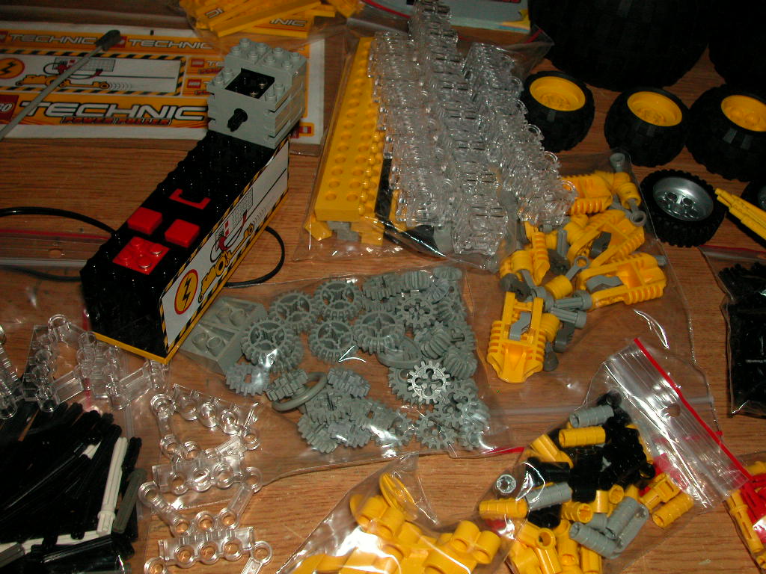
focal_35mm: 35
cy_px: 287
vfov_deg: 40.7
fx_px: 774
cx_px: 383
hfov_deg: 52.6
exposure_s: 1/60
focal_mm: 9
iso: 200
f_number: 4.2
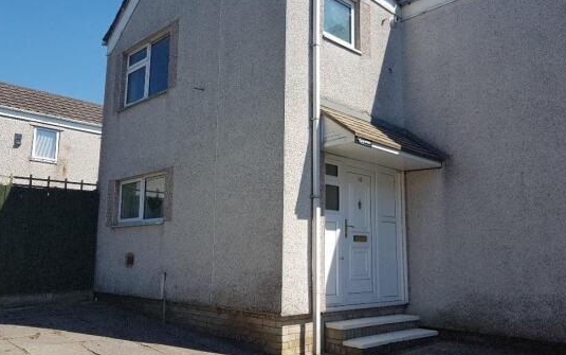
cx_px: 280
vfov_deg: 41.8
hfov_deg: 62.9
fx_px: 463
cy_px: 161
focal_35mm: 30
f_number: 1.7
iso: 40
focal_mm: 4.2
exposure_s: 1/1656
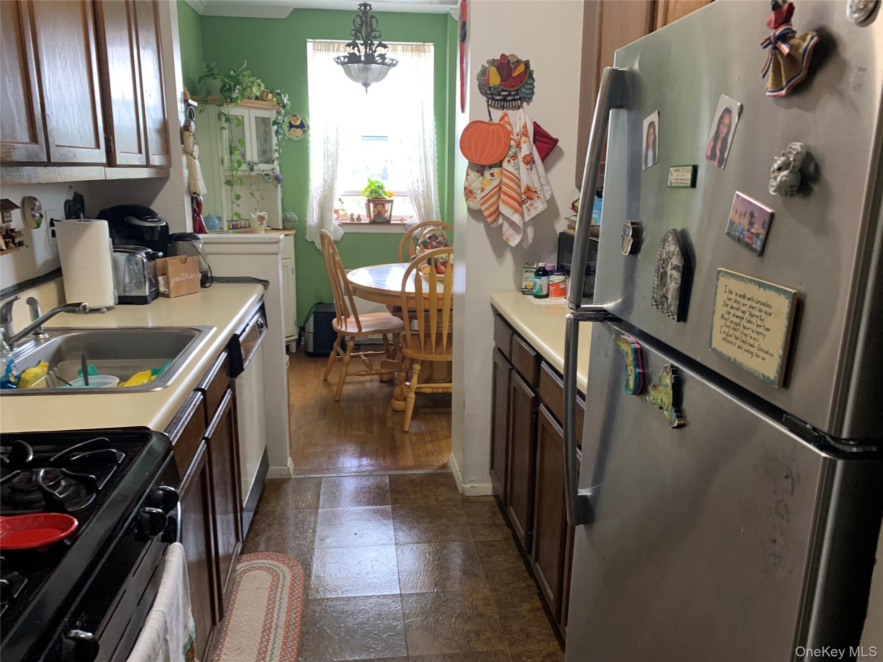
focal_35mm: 26
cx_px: 442
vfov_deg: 53.1
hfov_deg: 67.3
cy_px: 331
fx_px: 663
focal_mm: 4.25
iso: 160
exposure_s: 1/60
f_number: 1.8
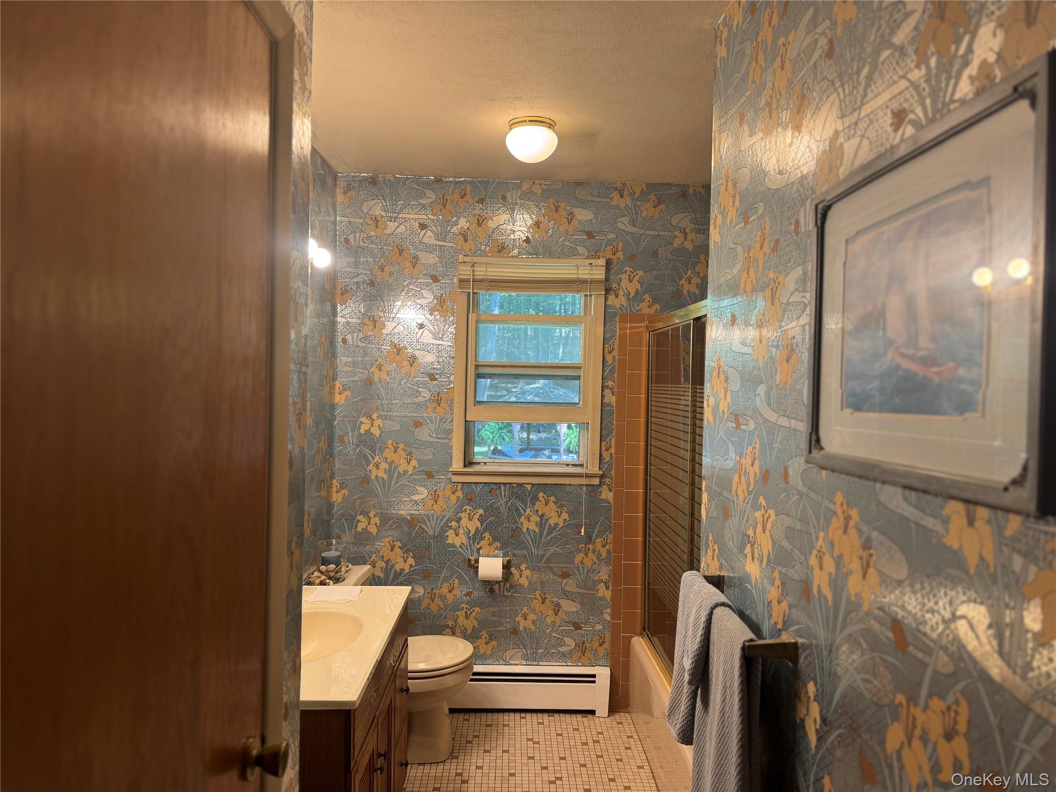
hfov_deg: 71.6
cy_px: 396
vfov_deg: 56.8
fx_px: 732
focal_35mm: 24
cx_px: 528
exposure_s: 1/120
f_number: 1.78
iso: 100
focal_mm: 6.76
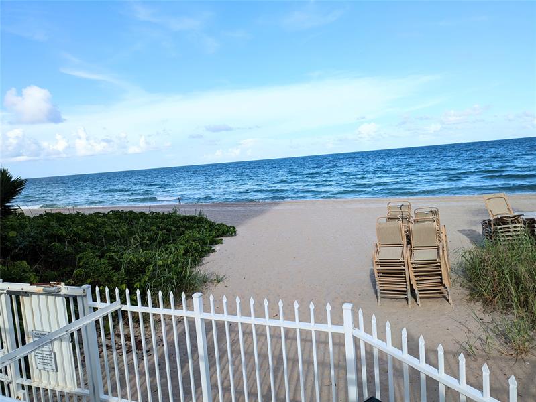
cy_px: 201
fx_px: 387
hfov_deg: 69.4
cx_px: 268
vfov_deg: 54.9
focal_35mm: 25
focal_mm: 5.43
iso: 47
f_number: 1.89
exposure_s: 1/1692
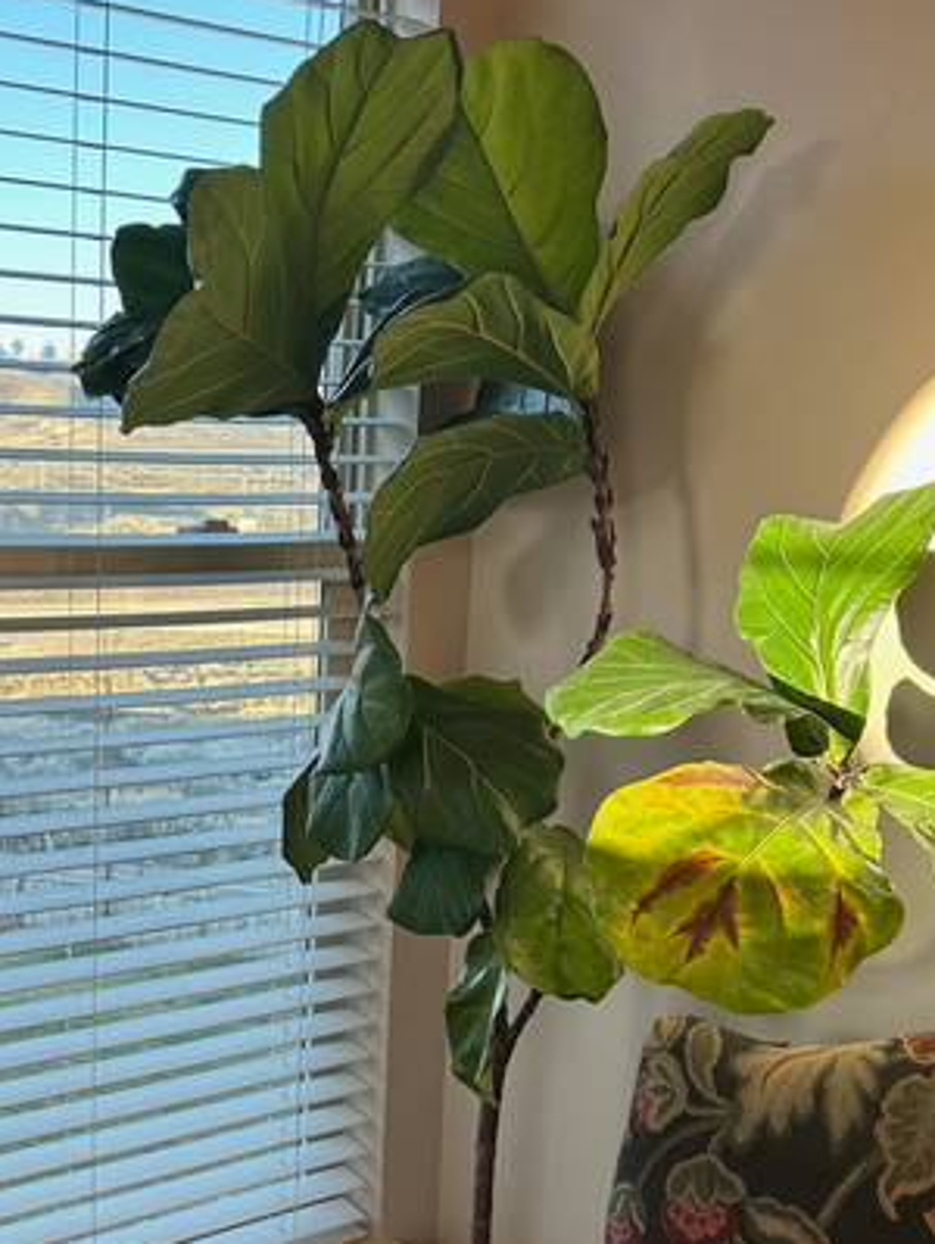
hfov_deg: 28.3
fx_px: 1798
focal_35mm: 50
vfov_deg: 37.5
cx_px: 143
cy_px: 889
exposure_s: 1/147
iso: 32
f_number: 1.5
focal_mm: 5.7
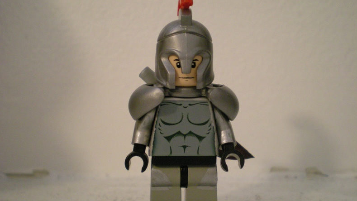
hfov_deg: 48.4
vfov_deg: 28.3
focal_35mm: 42
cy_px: 106
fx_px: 398
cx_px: 181
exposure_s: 1/8
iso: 371
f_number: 3.1
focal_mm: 6.3
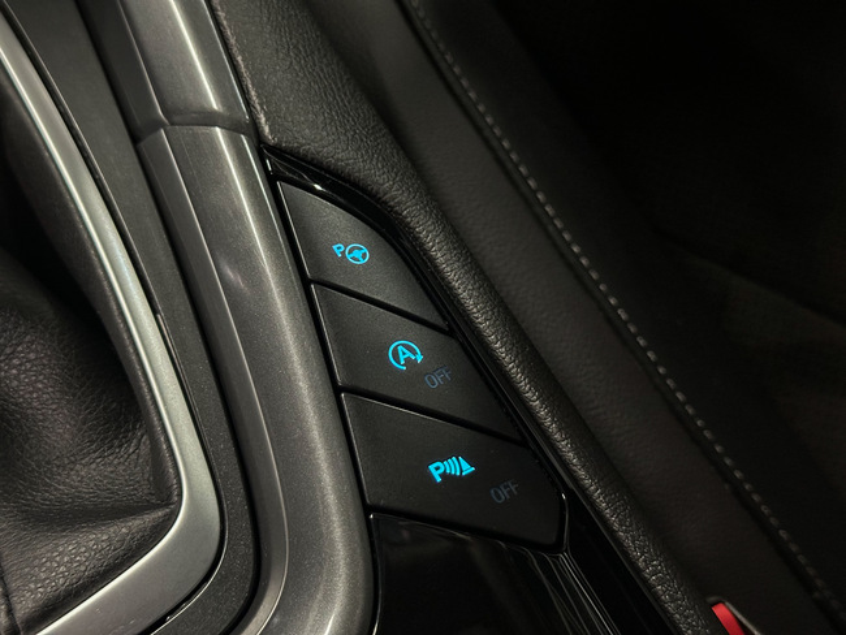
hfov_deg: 39.6
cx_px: 423
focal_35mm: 48
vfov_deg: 30.3
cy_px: 318
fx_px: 1174
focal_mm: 6.86
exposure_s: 1/25
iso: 640
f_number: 1.78
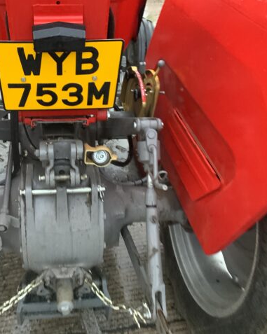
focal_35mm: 38
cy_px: 167
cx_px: 76
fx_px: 376
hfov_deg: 38.4
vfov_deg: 48.0
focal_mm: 3
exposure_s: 1/42
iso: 320
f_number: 1.8
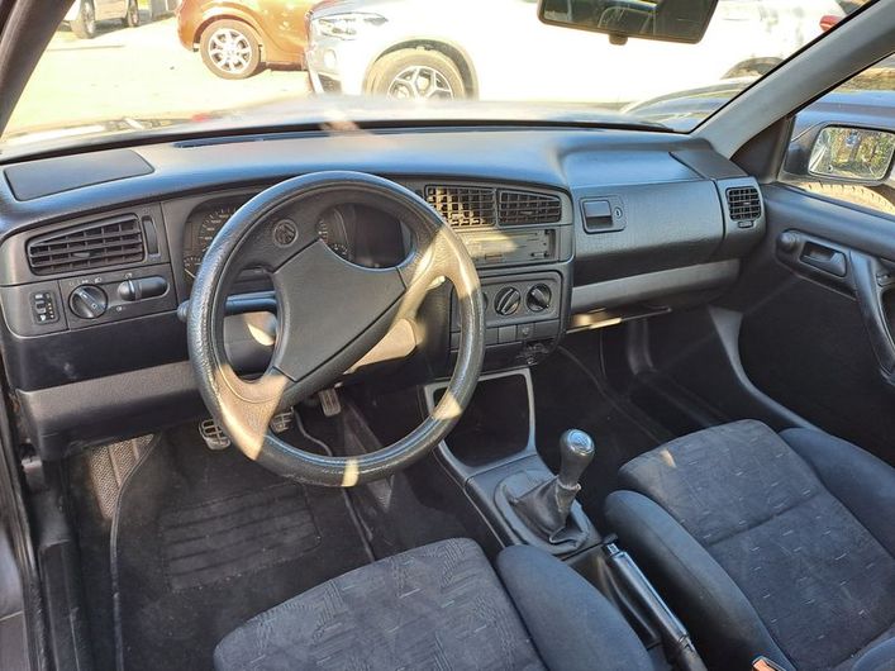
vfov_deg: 54.9
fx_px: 646
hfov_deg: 69.4
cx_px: 448
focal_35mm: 25
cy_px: 336
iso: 32
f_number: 1.8
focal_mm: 4.65
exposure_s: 1/50
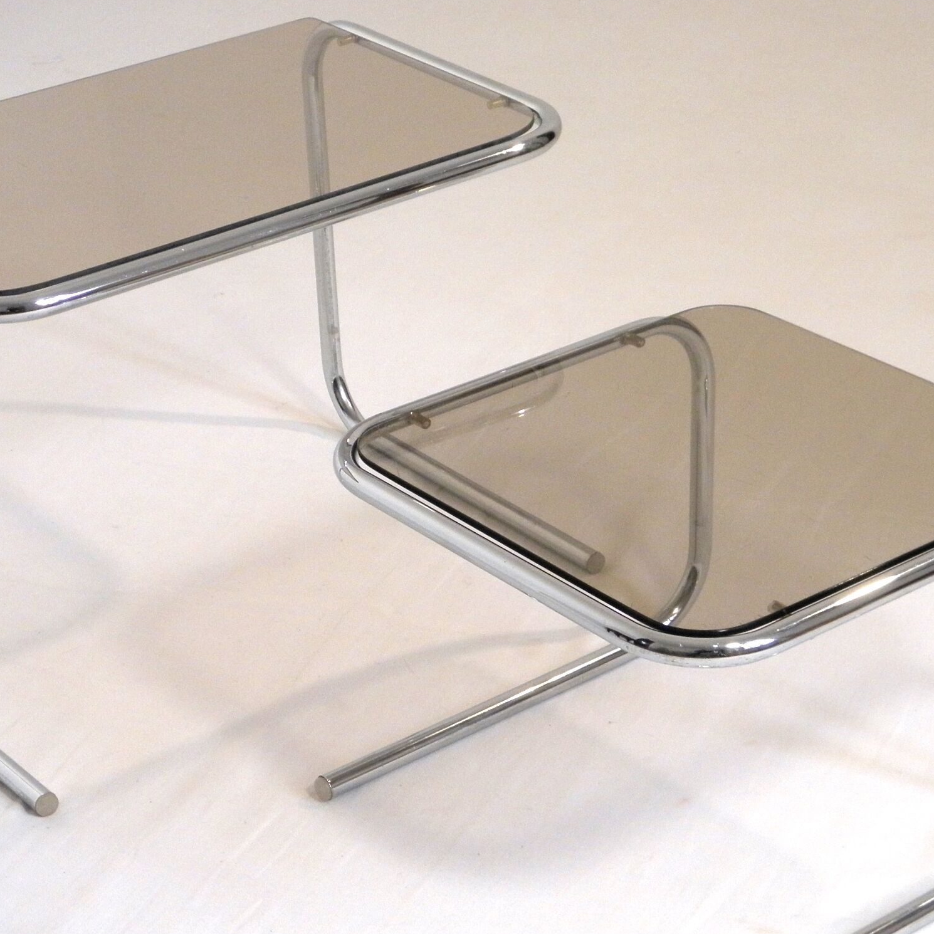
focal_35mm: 82
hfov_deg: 21.1
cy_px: 592
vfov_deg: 21.1
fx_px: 2503
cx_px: 458
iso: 200
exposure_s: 1/40
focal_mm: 9.7
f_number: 4.1
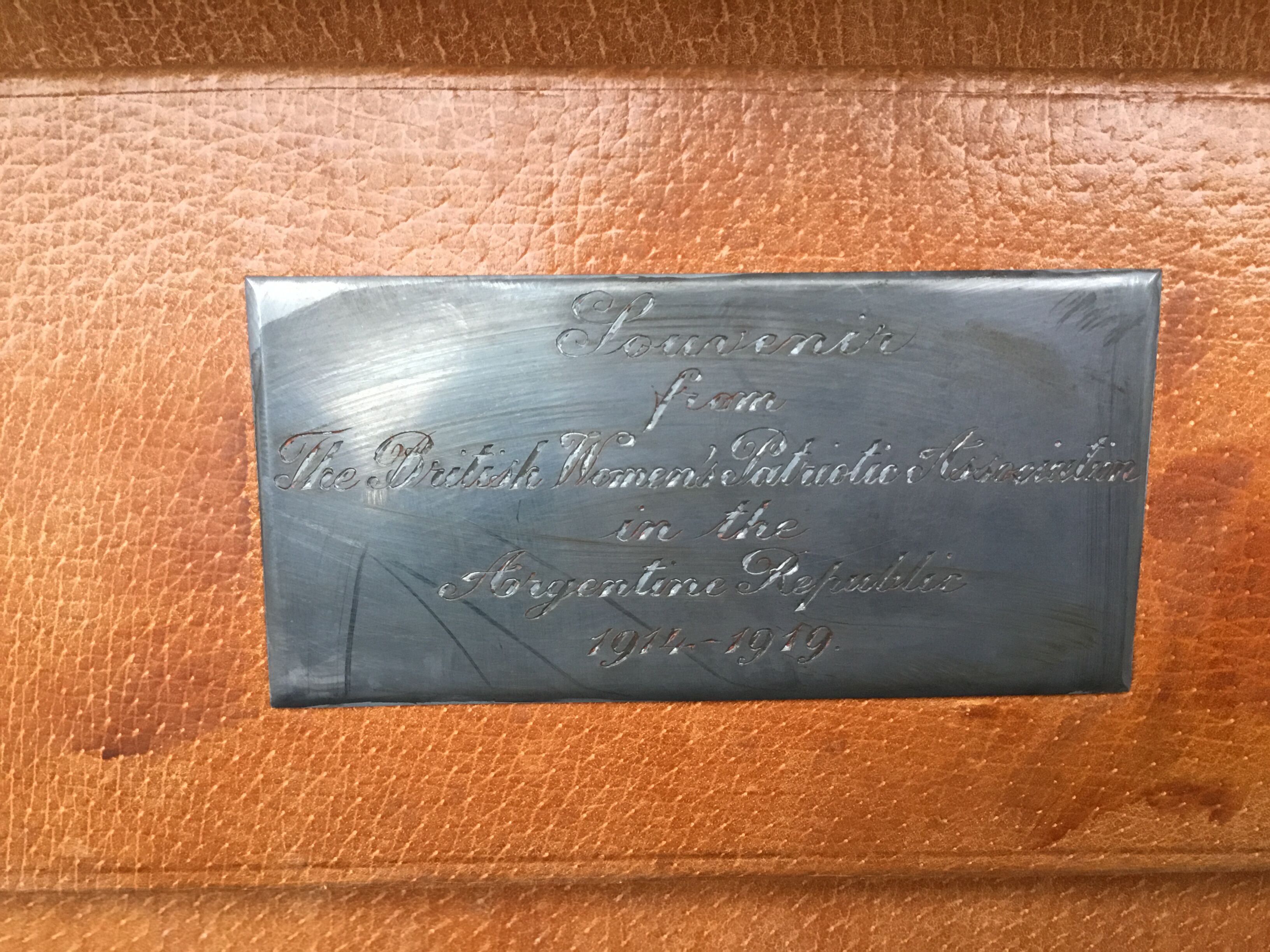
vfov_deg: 45.4
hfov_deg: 58.4
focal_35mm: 31
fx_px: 1137
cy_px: 476
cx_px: 635
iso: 160
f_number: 2.4
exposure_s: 1/33
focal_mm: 3.3
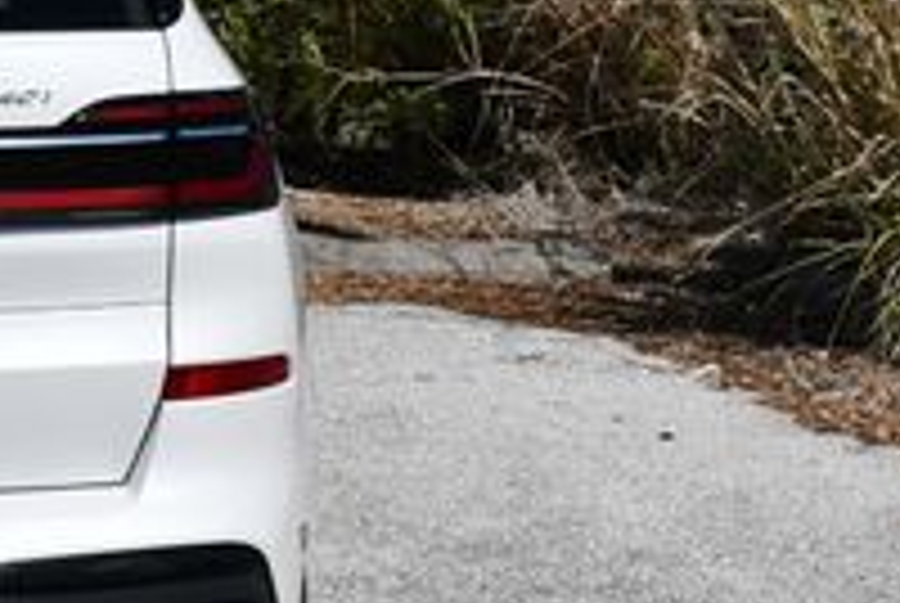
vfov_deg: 8.3
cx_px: -364
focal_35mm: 166
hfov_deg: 11.9
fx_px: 4156
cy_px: 126
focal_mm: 26
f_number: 9
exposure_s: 1/320
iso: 100
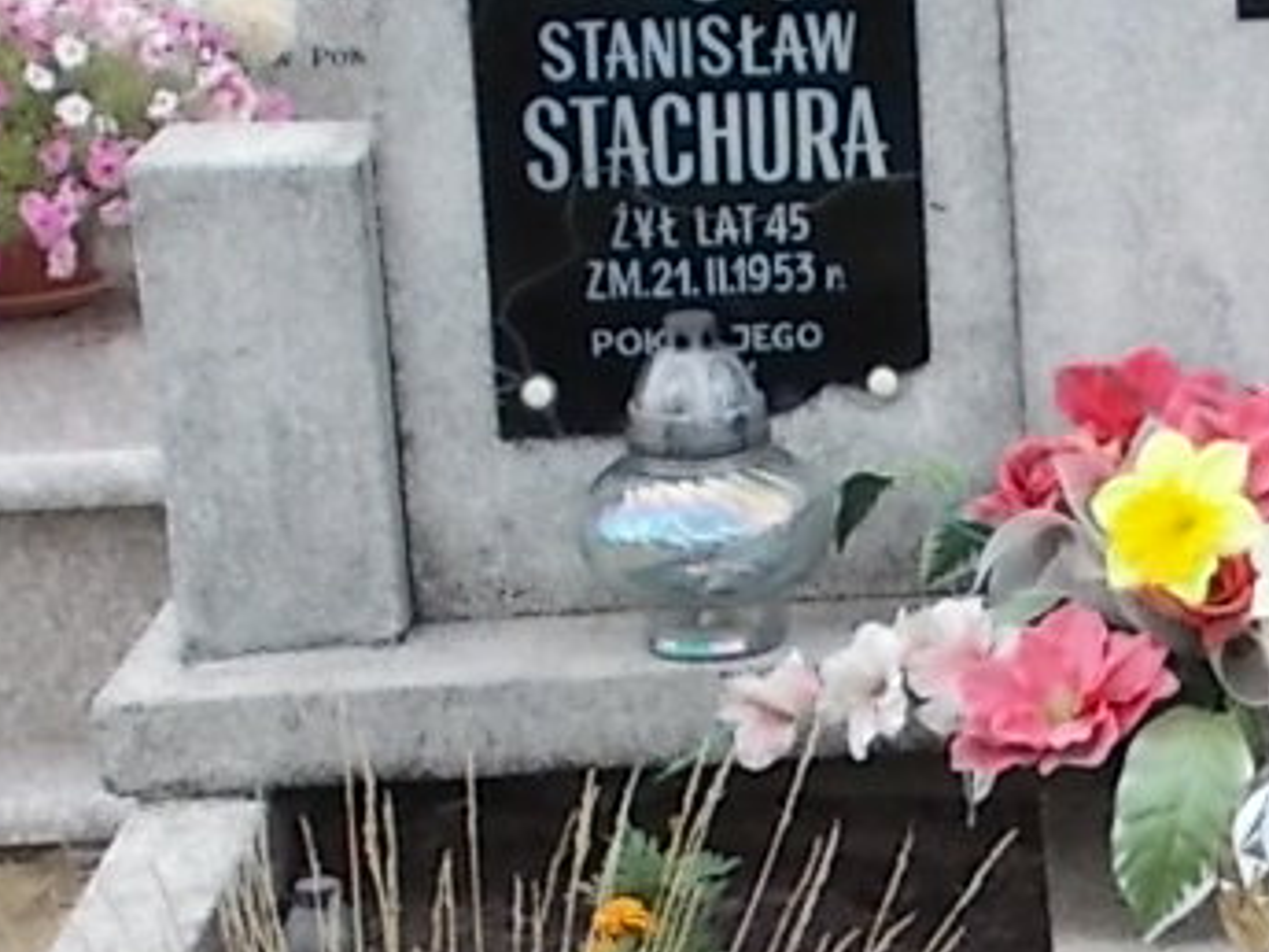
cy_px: 760
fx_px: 4436
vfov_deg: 12.2
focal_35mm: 121
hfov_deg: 16.0
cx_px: 1180
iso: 80
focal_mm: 4.6
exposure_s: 1/320
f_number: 3.2
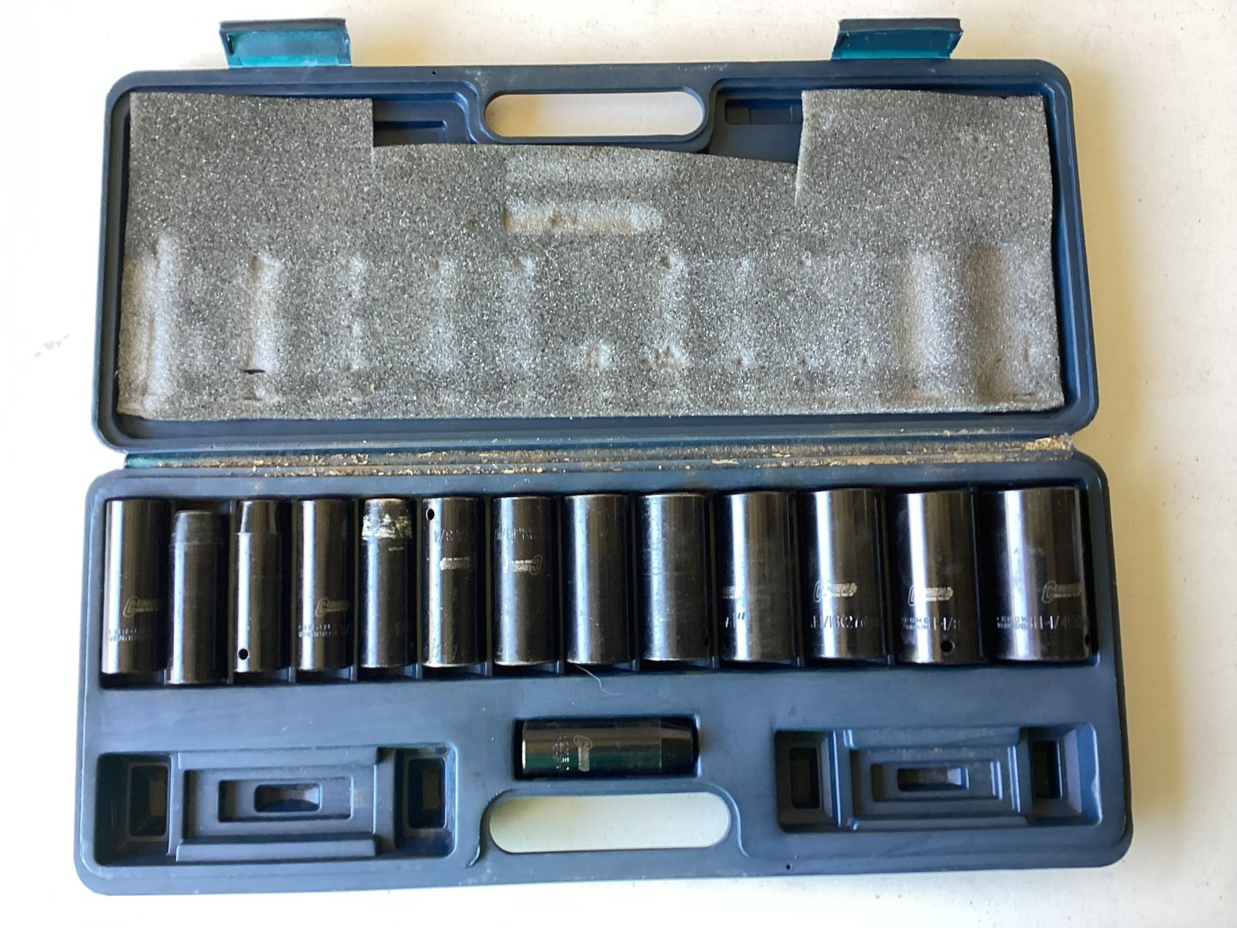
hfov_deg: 58.3
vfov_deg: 45.4
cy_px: 464
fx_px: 1108
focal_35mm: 31
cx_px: 618
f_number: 2.4
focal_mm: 3.3
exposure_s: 1/60
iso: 200
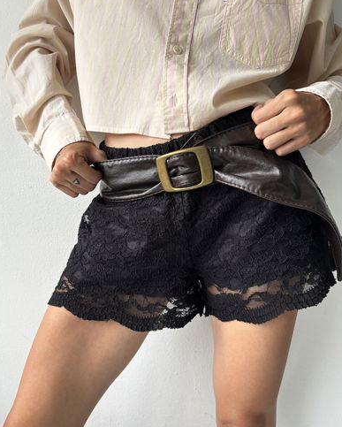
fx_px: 354
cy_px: 211
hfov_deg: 51.6
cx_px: 172
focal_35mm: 28
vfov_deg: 62.2
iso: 125
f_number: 1.6
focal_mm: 5.96
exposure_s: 1/100
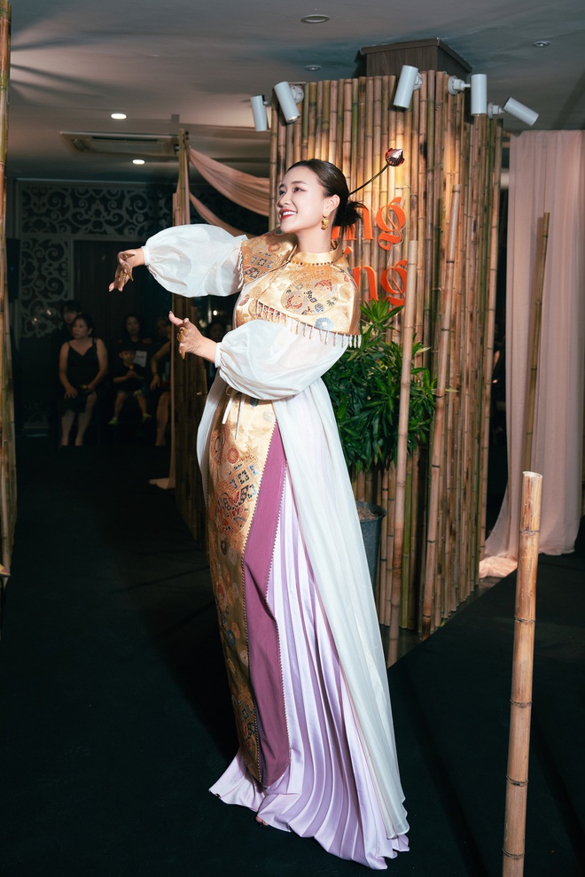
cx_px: 292
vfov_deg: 51.9
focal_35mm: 37
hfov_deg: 35.9
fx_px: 902
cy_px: 438
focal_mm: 37
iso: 640
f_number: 4
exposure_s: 1/200
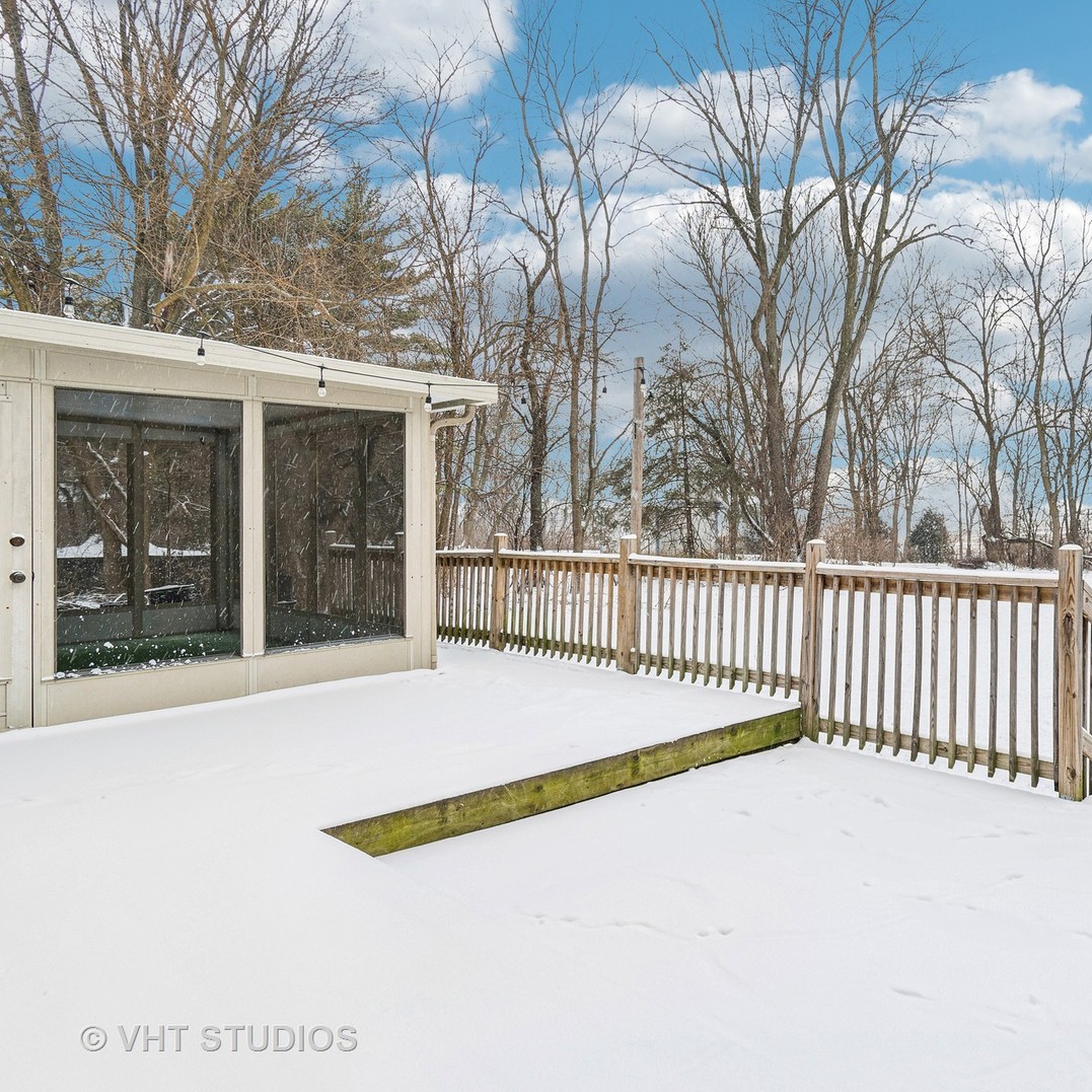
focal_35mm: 23
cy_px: 547
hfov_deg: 63.5
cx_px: 812
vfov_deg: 67.3
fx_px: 821
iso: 250
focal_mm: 12
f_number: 8
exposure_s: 1/125
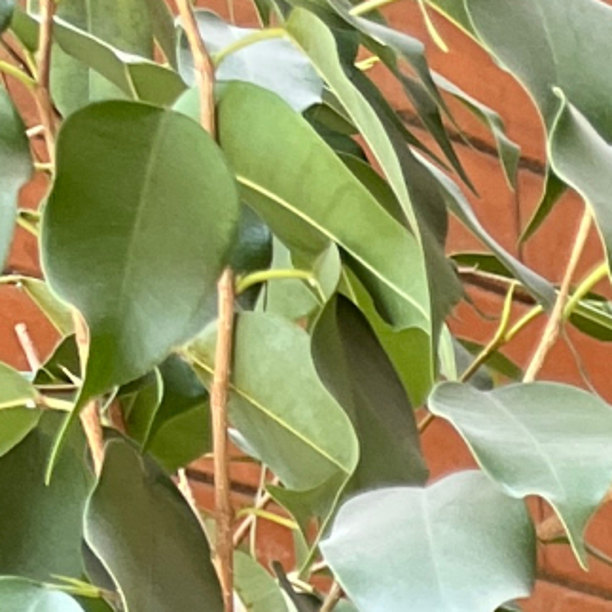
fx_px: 3640
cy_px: 2200
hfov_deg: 8.4
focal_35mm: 182
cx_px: 1667
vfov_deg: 7.6
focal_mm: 5.1
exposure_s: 1/121
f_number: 1.6
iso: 125
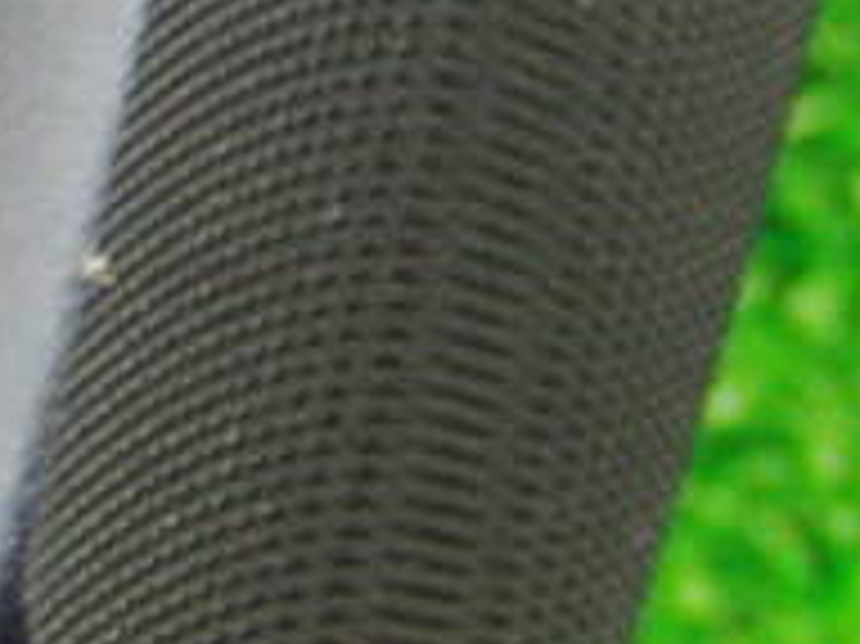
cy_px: 203
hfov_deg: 15.6
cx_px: -27
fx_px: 3079
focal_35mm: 124
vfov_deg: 11.9
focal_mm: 6.42
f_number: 3.6
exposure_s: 1/15
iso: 400
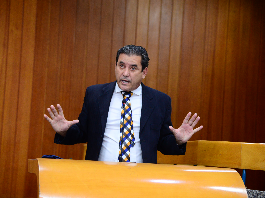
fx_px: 995
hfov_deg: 15.2
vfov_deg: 11.4
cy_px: 99
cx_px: 123
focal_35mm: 130
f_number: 4.5
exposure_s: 1/60
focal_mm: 120
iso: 2000
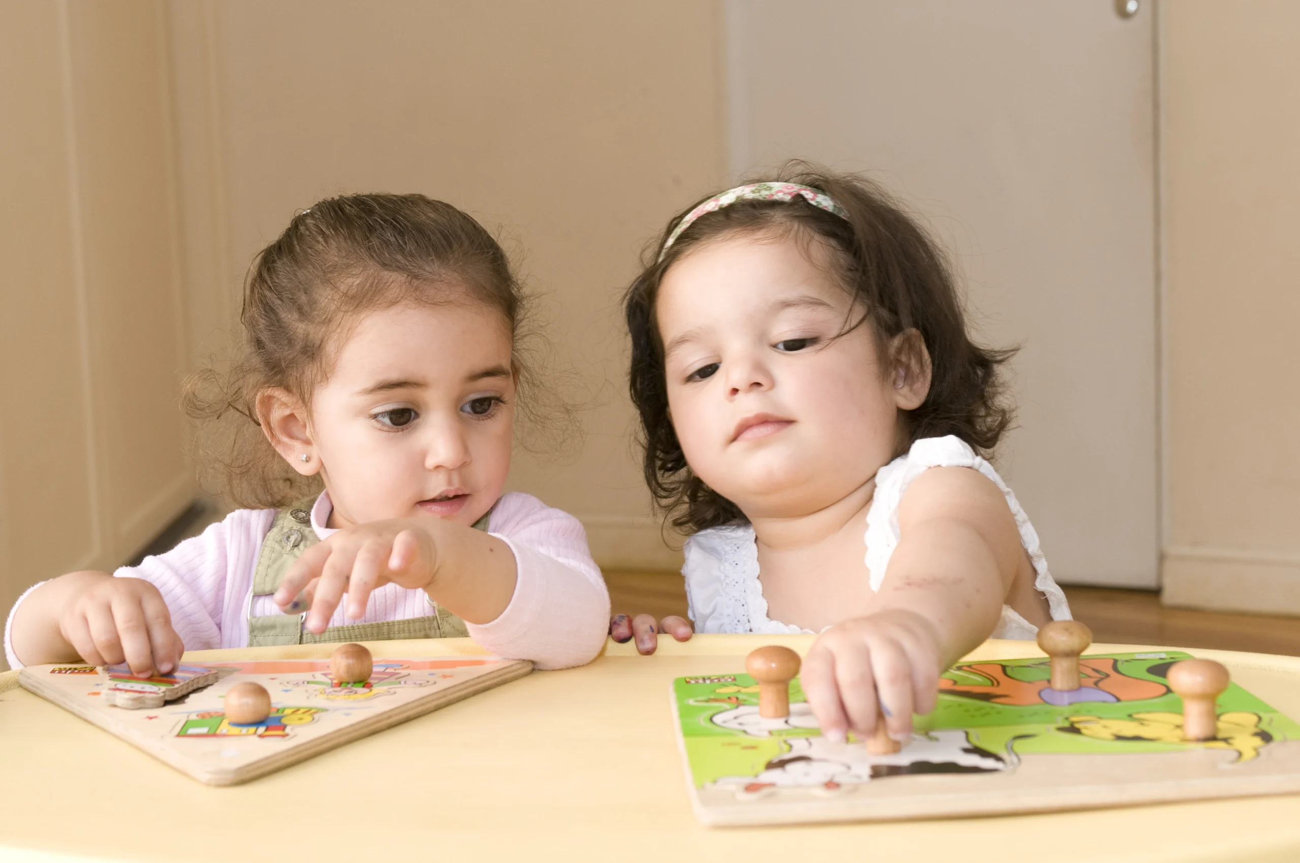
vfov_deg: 21.5
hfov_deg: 31.9
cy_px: 432
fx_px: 2272
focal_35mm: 63
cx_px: 650
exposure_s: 1/100
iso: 400
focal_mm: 42
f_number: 6.3
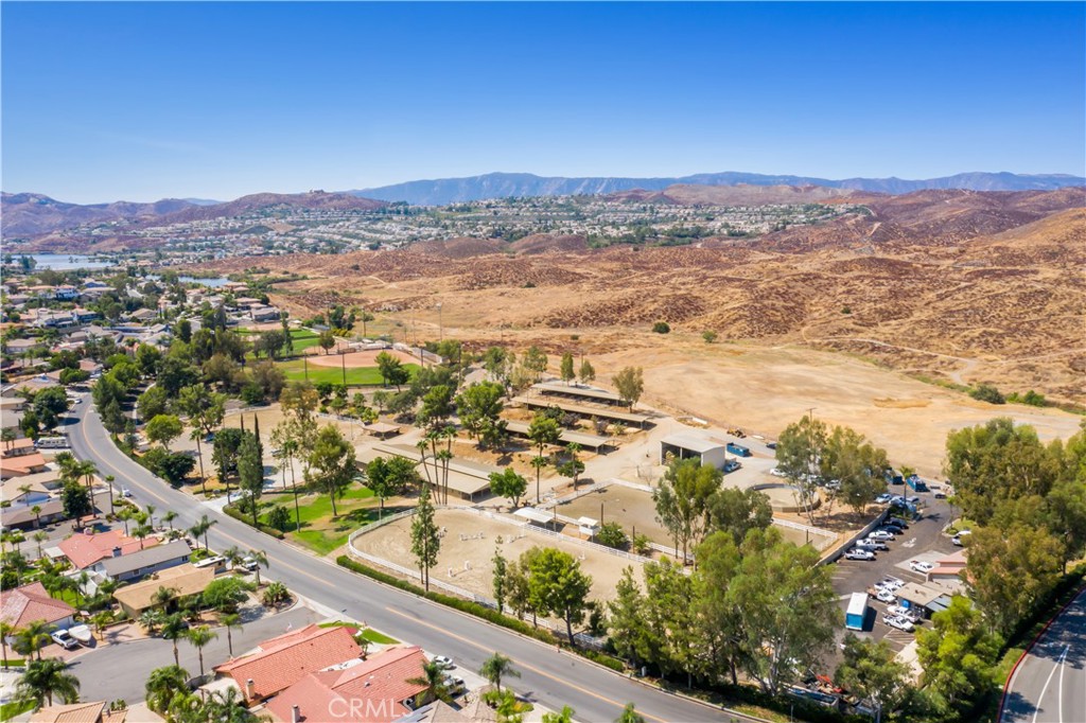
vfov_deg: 46.4
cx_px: 543
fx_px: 844
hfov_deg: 65.5
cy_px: 362
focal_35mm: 28
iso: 100
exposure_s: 1/60
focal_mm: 10.26
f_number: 9
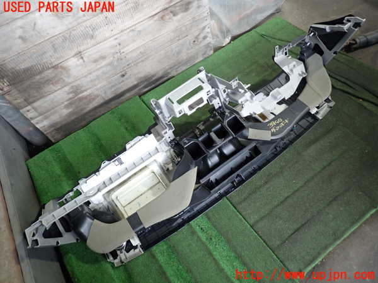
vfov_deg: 54.9
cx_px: 189
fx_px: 273
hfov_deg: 69.4
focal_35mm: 25
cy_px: 142
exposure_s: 1/30
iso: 250
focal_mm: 4.5
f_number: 2
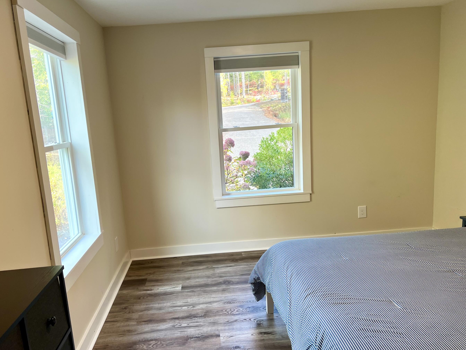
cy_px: 193
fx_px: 390
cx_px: 207
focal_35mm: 29
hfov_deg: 61.5
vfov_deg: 48.1
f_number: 1.5
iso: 100
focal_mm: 5.7
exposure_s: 1/120
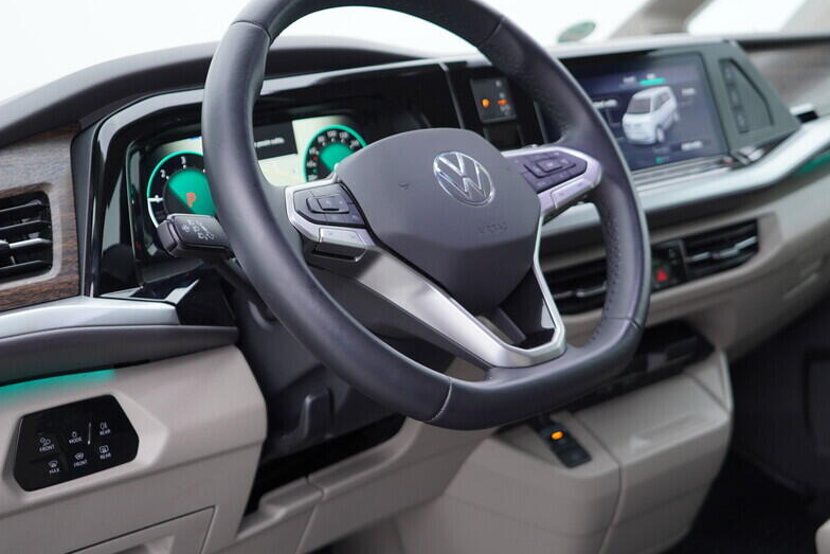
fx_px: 1084
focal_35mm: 47
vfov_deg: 28.6
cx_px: 449
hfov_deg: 41.9
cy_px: 307
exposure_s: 1/40
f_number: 3.2
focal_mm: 24
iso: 125
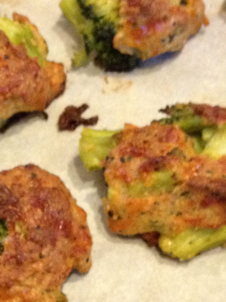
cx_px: -79
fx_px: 966
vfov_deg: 17.5
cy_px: 258
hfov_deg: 12.8
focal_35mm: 111
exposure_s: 1/17
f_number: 2.4
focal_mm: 4.28
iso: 400
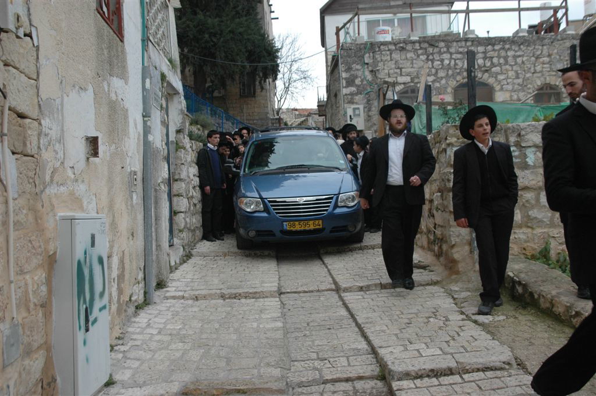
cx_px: 298
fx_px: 546
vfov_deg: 39.9
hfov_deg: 57.3
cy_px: 198
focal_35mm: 33
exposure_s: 1/160
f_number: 6.3
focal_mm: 22
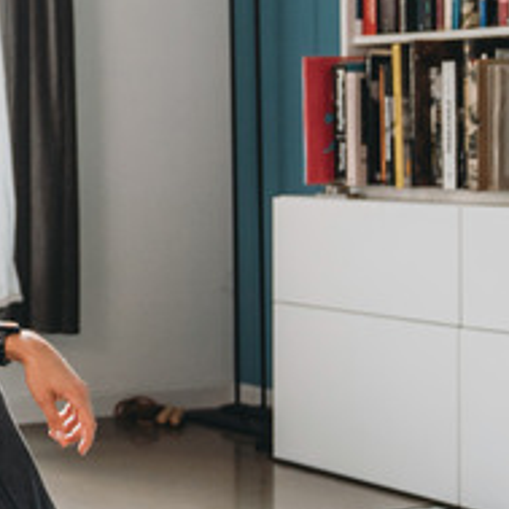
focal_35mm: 105
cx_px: -374
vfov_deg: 16.5
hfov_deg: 14.7
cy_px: 154
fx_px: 1747
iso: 1000
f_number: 2.8
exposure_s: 1/125
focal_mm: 30
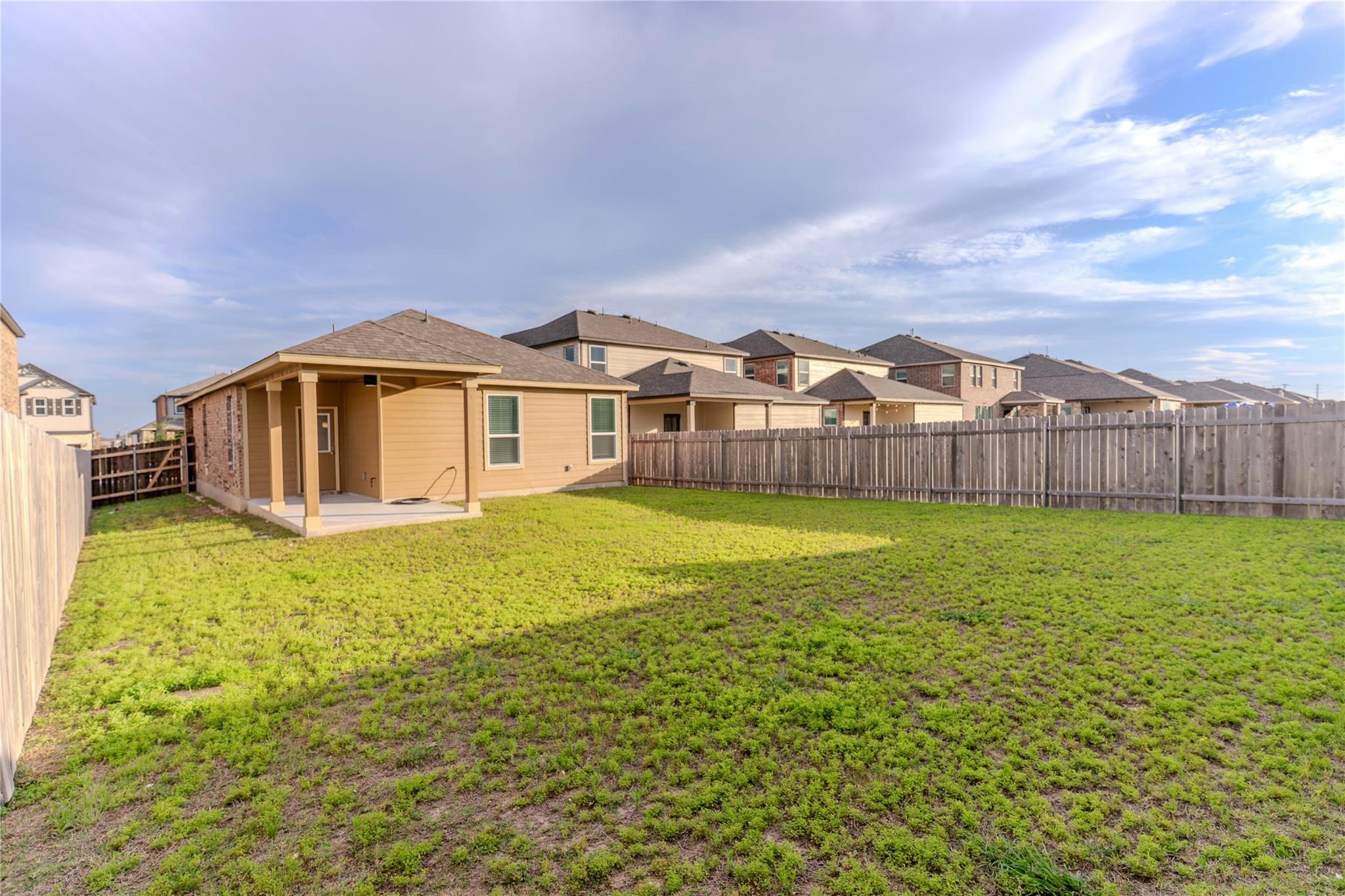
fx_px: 635
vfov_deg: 70.4
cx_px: 672
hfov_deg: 93.3
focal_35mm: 17
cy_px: 448
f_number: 4
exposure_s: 1/640
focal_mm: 17
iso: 125
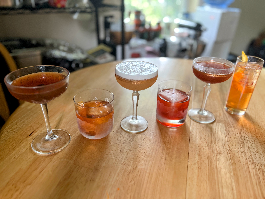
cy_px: 100
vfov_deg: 53.1
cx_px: 132
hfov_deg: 67.3
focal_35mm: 26
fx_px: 199
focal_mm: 5.7
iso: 200
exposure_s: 1/60
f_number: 1.5
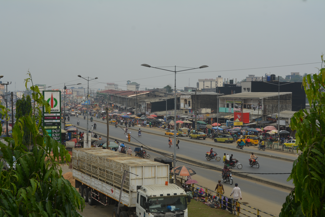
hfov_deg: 35.0
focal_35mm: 57
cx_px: 162
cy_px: 108
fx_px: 515
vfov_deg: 23.8
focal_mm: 38
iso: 125
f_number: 8
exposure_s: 1/250
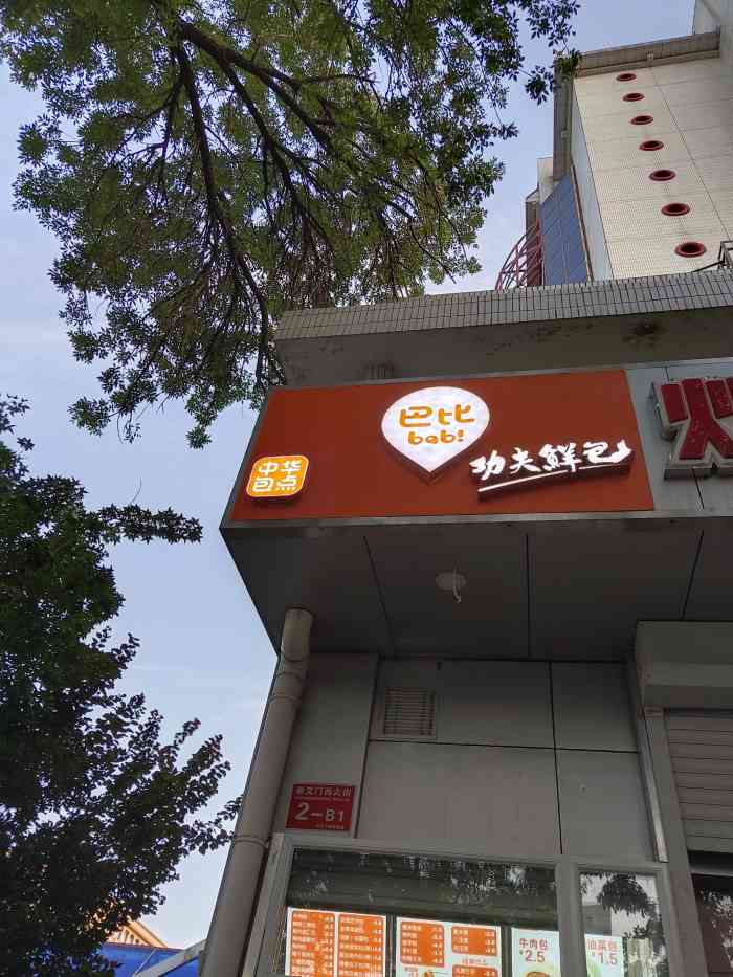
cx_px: 366
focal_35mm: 30
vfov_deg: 60.0
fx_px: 847
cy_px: 488
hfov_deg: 46.8
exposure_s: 1/100
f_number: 1.8
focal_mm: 4.35
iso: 69
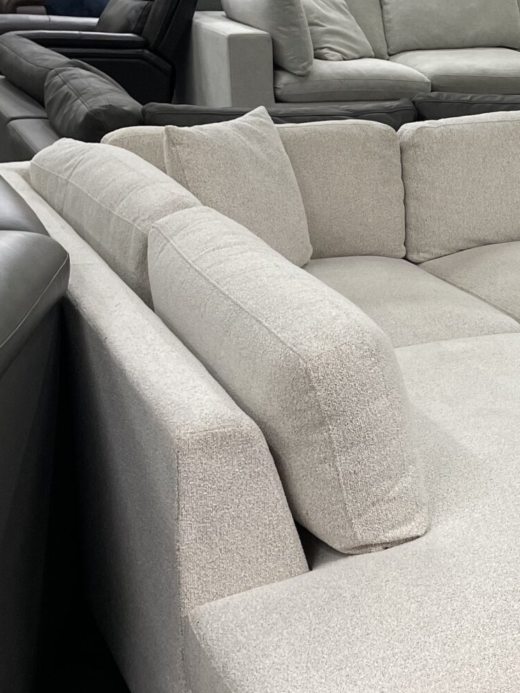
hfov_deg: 20.4
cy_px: 300
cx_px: 634
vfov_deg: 28.9
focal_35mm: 67
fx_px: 1342
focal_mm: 4.2
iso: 80
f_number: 1.6
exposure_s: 1/60
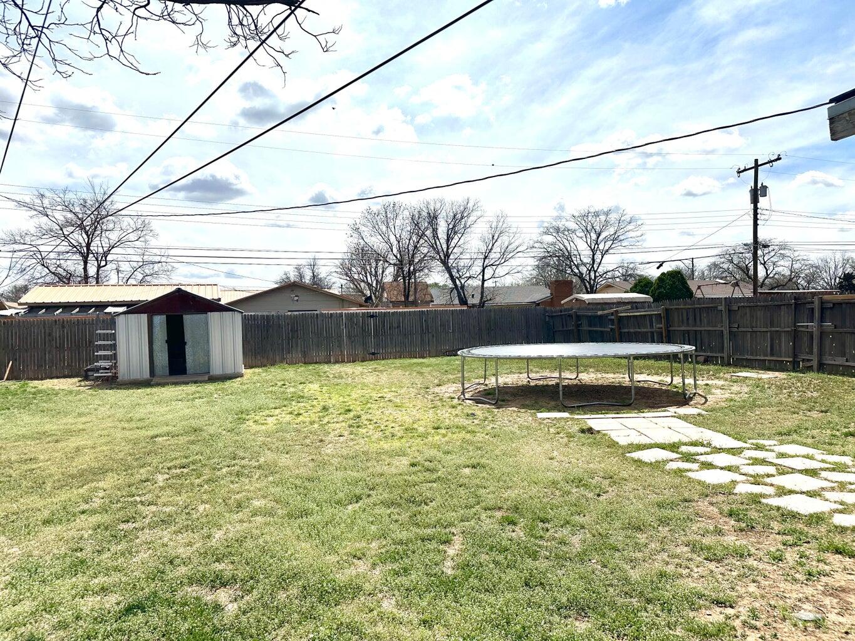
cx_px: 428
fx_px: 593
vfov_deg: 56.8
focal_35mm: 24
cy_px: 320
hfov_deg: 71.6
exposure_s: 1/13699
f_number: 1.78
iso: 80
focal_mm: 6.86
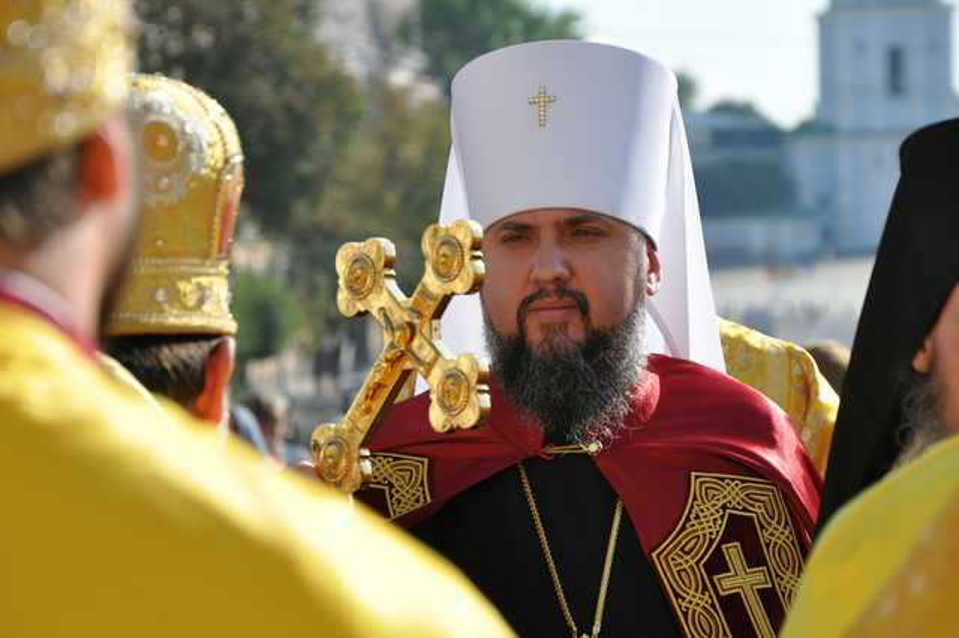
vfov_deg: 8.7
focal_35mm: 158
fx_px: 4193
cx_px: 480
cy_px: 319
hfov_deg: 13.0
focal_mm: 105
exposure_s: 1/640
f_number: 6.3
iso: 200
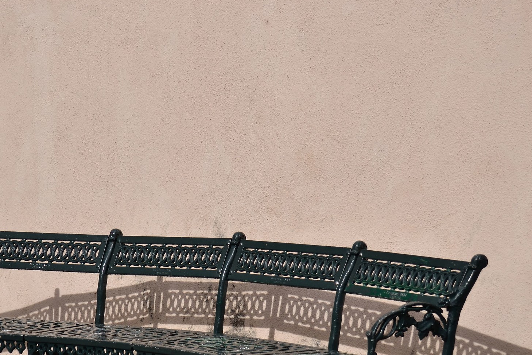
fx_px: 2261
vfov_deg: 8.9
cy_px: 290
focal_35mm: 153
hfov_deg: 13.4
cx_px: 170
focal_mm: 62
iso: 200
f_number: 8
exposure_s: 1/1000
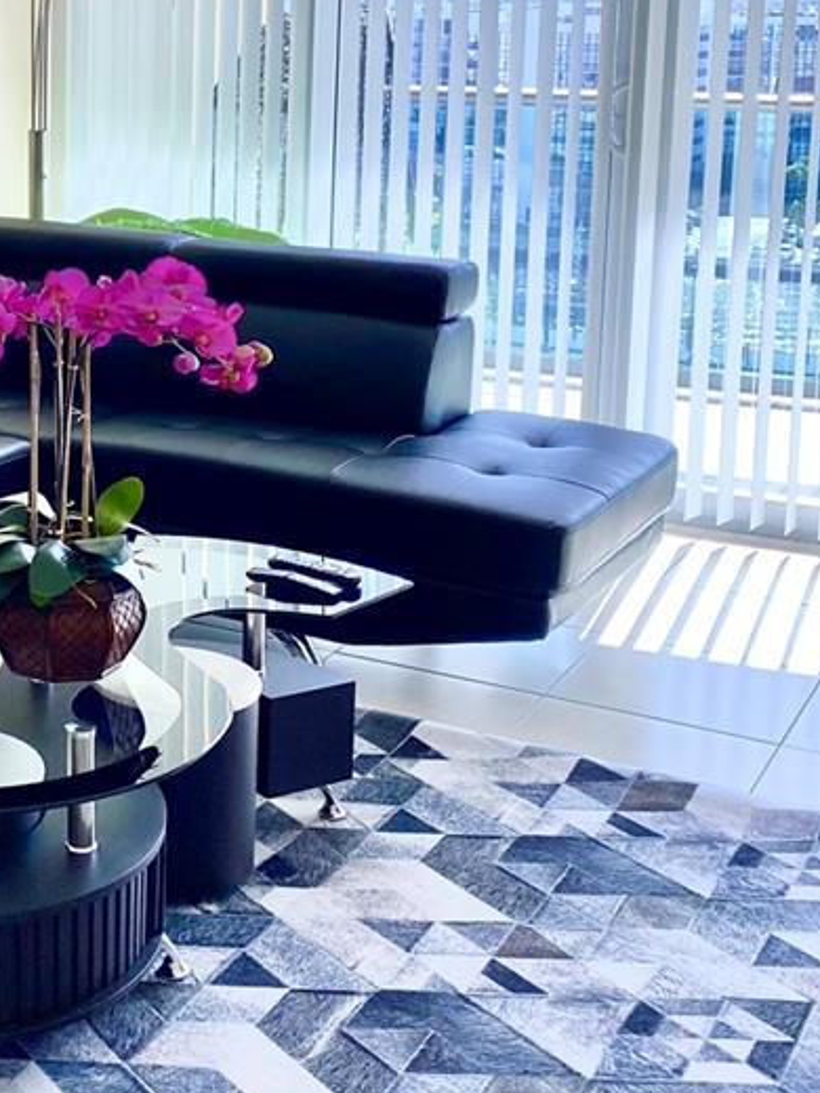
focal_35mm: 60
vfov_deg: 31.7
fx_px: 1895
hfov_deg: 23.2
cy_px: 296
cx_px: -36
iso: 64
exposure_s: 1/121
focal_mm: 4.25
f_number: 1.8
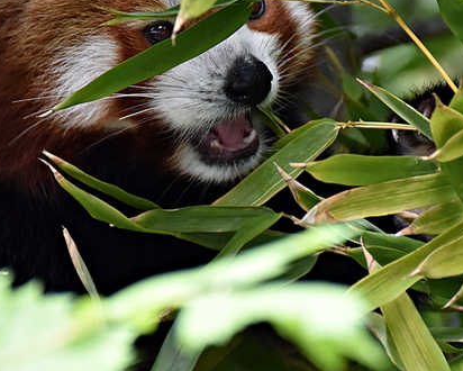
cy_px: 144
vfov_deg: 4.0
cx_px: 181
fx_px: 5374
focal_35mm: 392
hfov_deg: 4.9
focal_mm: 112
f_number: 5.6
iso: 1000
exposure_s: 1/125
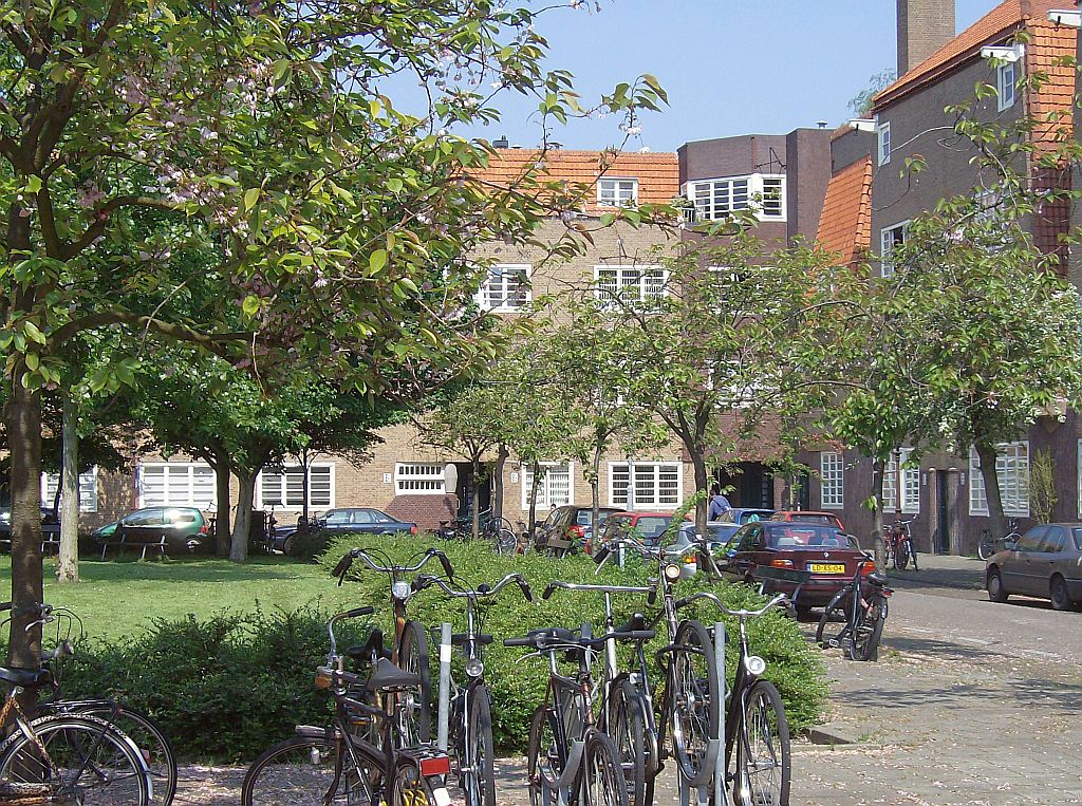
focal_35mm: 70
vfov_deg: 20.9
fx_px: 2183
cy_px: 403
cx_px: 541
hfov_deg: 27.8
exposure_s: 1/339
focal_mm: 11.6
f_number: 6.2
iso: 100
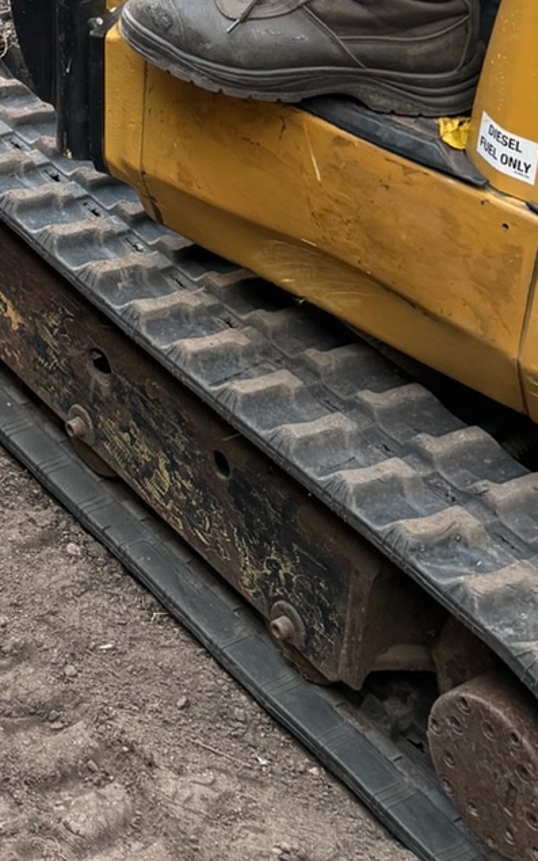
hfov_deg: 14.7
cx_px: -290
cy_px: -237
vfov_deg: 22.7
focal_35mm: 82
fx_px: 1923
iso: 160
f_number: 1.78
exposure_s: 1/121
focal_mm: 6.76
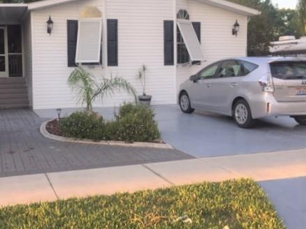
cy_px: 98
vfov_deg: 36.8
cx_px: 107
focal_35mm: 39
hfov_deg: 47.2
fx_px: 345
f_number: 2.2
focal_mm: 4.15
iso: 32
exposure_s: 1/289
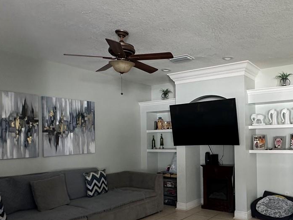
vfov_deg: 43.9
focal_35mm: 32
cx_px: 195
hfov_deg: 55.6
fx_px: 271
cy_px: 135
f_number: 2.2
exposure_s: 1/60
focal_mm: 2.22
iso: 250
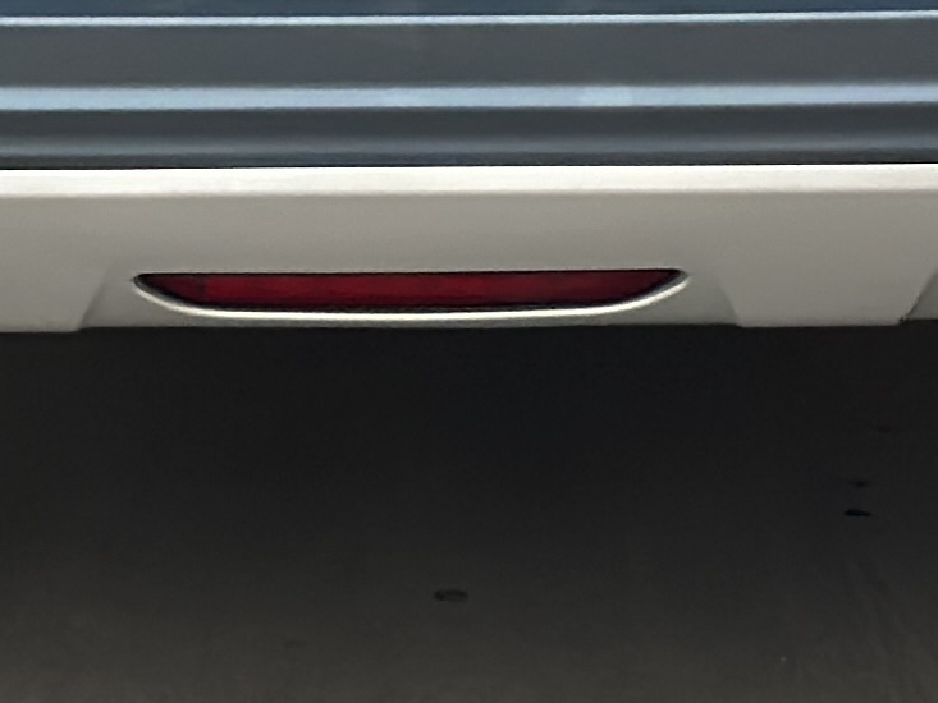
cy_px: -685
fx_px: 7155
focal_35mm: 264
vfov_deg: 5.5
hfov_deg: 7.5
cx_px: 480
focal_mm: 6.86
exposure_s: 1/2203
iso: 80
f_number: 1.78
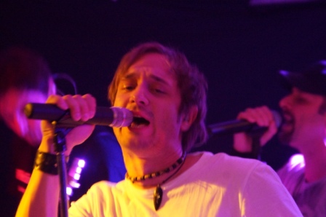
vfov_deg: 5.1
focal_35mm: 270
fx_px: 2443
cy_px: 108
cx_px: 163
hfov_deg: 7.6
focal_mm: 180
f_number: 6.3
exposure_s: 1/20
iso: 3200
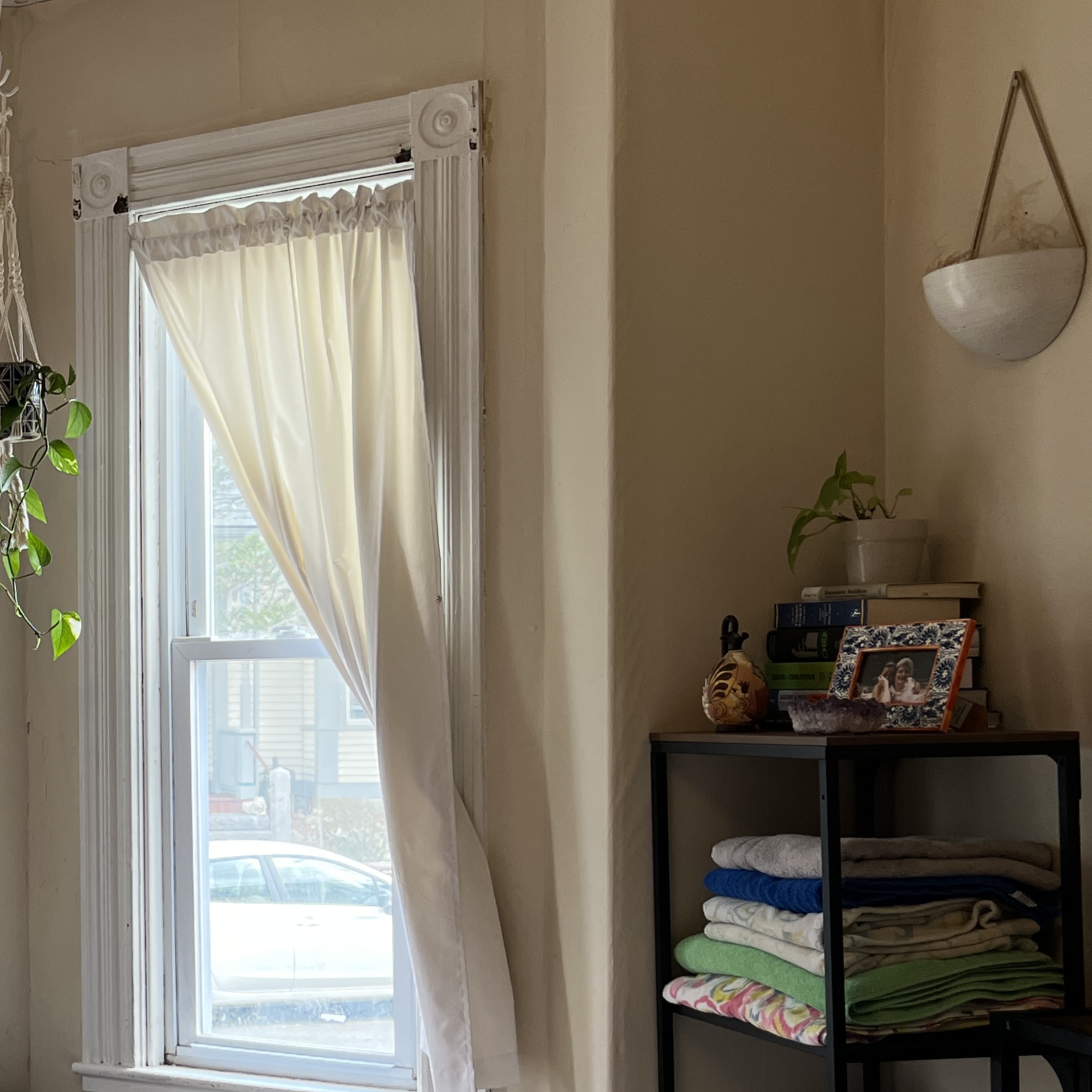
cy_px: 689
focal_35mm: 59
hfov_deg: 26.8
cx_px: -101
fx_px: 2106
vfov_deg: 29.0
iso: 64
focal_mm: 5.7
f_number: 1.5
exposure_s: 1/120
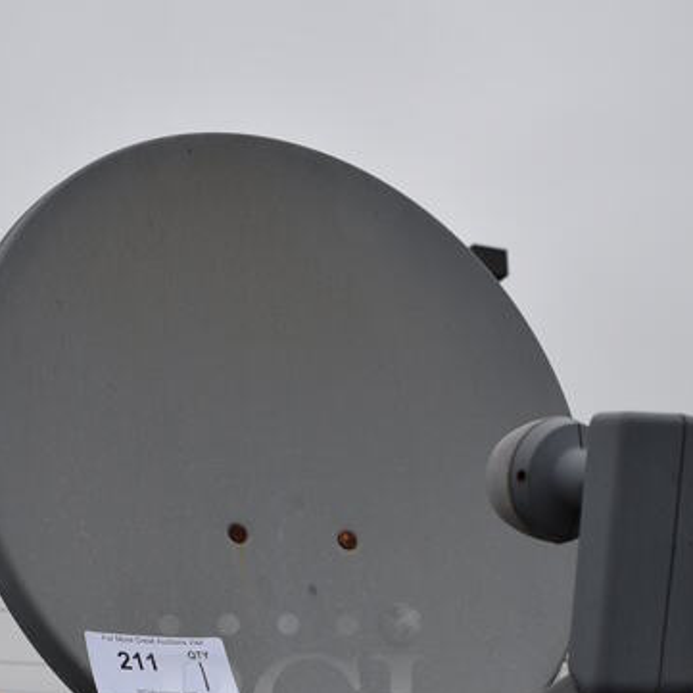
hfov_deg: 29.5
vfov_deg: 27.7
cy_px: 704
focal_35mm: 58
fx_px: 1314
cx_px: 288
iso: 220
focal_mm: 18
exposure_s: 1/250
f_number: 5.6
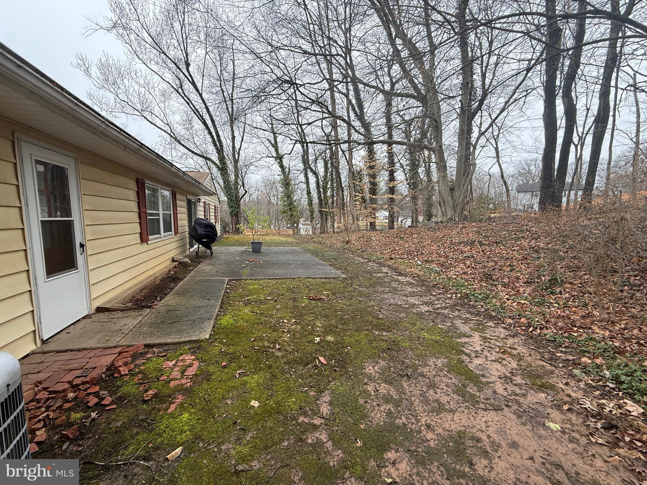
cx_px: 324
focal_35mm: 14
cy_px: 242
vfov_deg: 85.7
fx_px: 262
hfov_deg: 102.1
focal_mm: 2.22
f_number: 2.2
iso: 64
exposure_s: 1/298
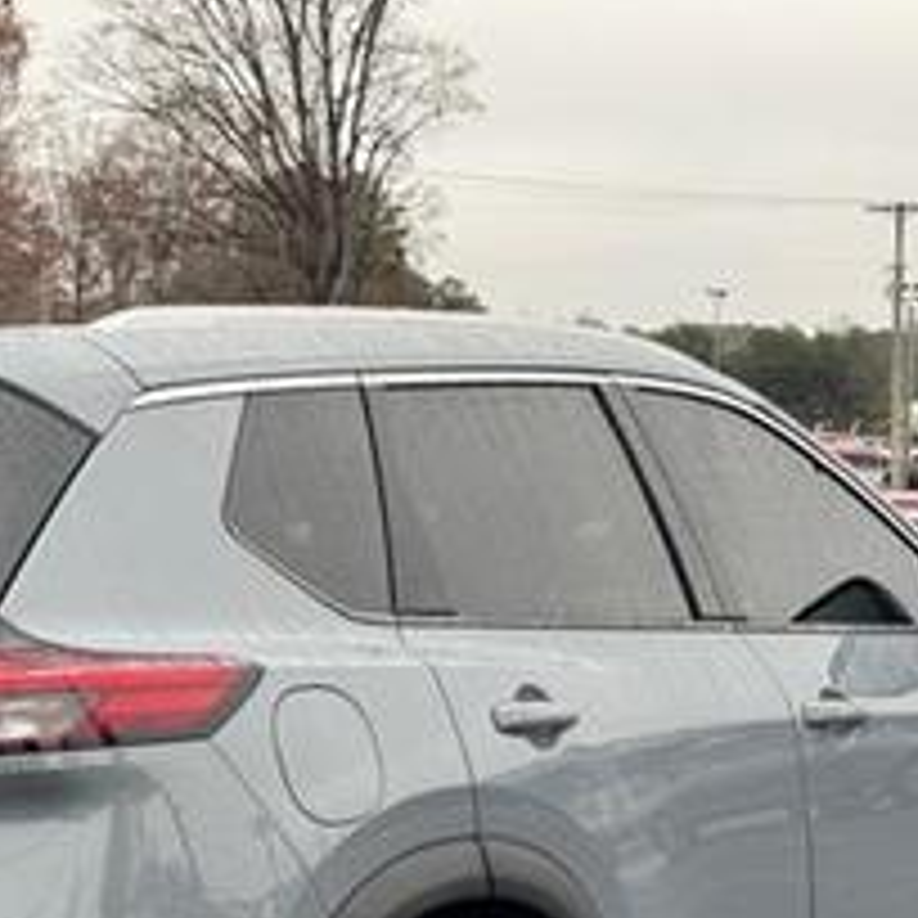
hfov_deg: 16.5
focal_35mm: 105
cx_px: 189
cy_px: 796
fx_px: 3150
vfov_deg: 16.4
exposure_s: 1/457
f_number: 1.78
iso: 64
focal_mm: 6.76
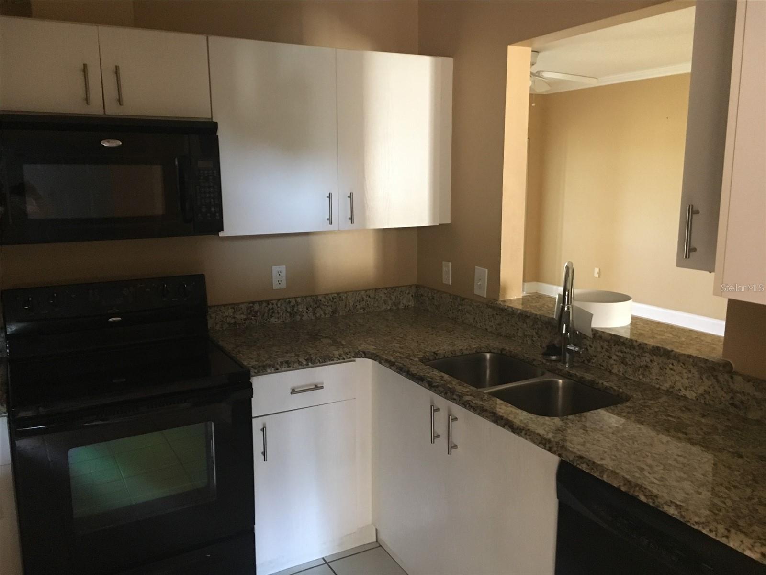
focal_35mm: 29
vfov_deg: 48.2
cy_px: 288
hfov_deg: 61.7
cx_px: 383
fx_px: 642
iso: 250
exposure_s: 1/15
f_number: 2.2
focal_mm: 4.15
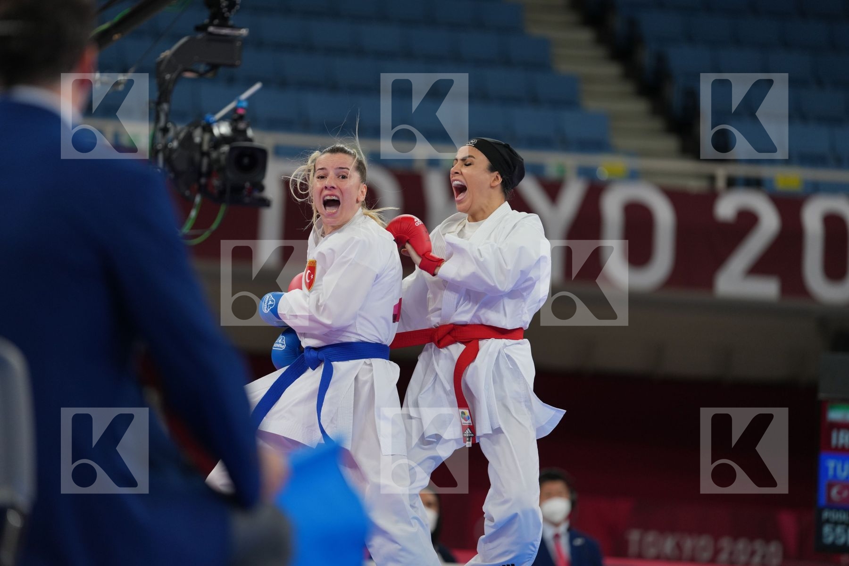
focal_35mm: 200
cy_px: 283
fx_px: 4716
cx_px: 424
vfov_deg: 6.9
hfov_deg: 10.3
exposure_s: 1/1000
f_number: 2.8
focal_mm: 200
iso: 640
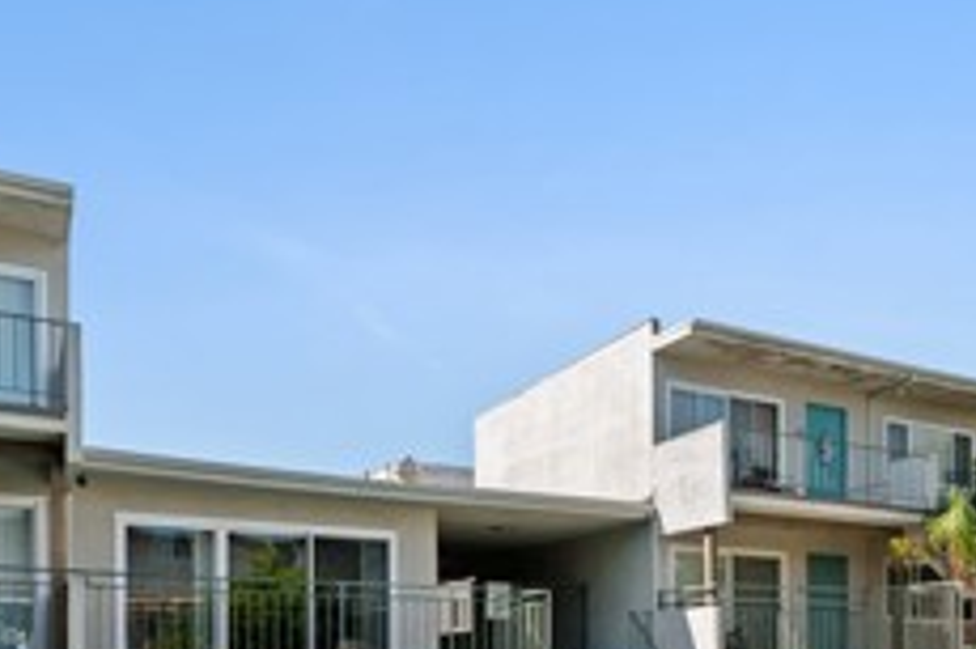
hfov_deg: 47.5
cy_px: 666
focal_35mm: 39
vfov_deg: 31.3
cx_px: 747
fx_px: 1057
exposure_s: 1/200
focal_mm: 14
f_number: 9
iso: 100
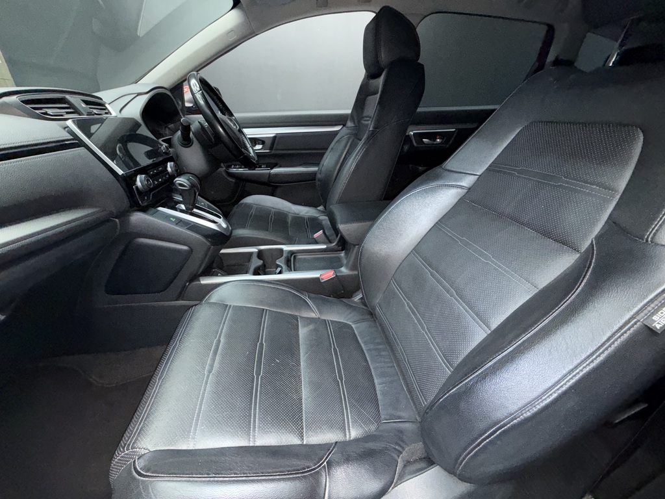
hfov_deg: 102.1
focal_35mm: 14
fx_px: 269
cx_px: 332
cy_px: 250
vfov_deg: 85.7
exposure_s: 1/50
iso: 320
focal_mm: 2.22
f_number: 2.2
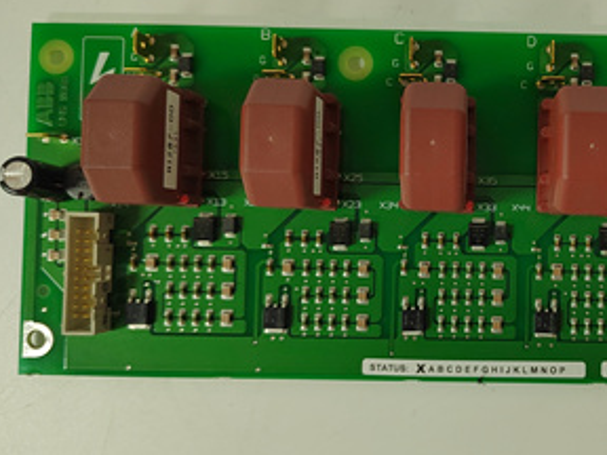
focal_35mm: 40
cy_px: 214
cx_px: 485
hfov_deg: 44.5
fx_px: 701
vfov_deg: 35.9
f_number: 1.9
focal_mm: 5.52
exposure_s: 1/100
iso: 2053
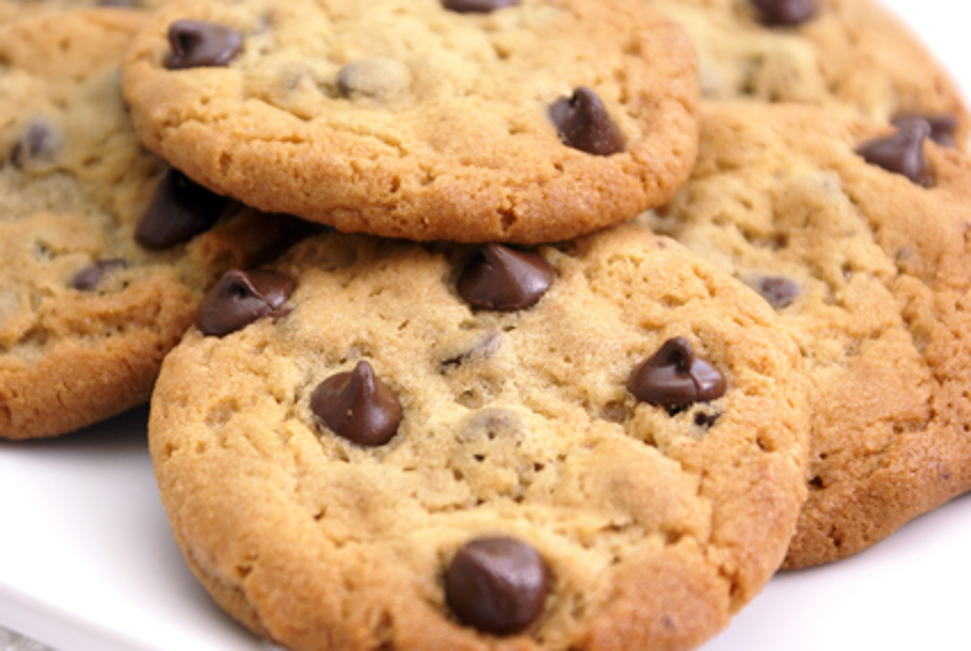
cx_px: 486
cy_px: 326
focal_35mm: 105
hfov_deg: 19.4
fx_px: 2837
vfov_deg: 13.1
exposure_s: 1/125
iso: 400
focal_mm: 70
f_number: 5.6
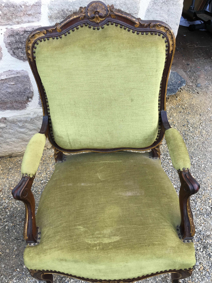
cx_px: 104
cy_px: 143
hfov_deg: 46.8
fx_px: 245
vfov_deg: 60.0
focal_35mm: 30
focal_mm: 4.15
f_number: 2.2
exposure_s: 1/100
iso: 40
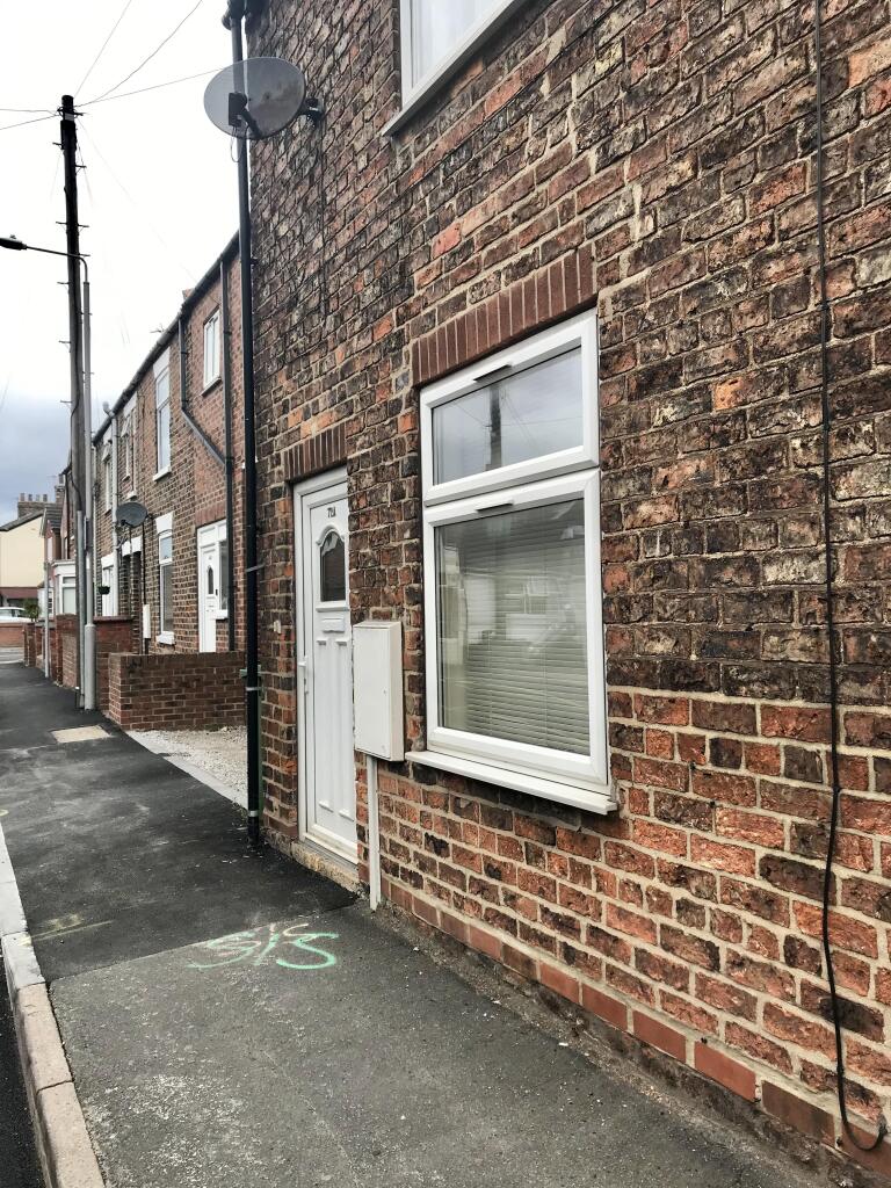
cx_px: 446
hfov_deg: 49.7
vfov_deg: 63.4
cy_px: 594
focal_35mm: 28
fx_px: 961
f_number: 1.8
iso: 20
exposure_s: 1/1100
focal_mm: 3.99
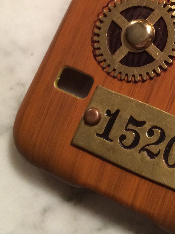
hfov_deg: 19.1
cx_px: 207
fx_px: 492
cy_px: 0
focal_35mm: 73
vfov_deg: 25.4
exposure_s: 1/30
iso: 160
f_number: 2.2
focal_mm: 4.15
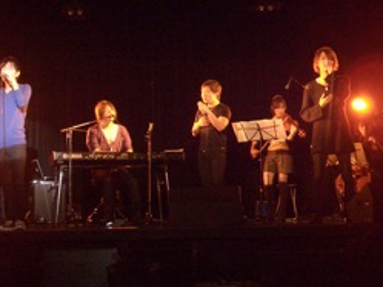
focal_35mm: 69
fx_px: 764
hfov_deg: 28.1
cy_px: 134
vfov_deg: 21.3
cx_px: 217
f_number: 3.1
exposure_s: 1/8
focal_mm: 8.2
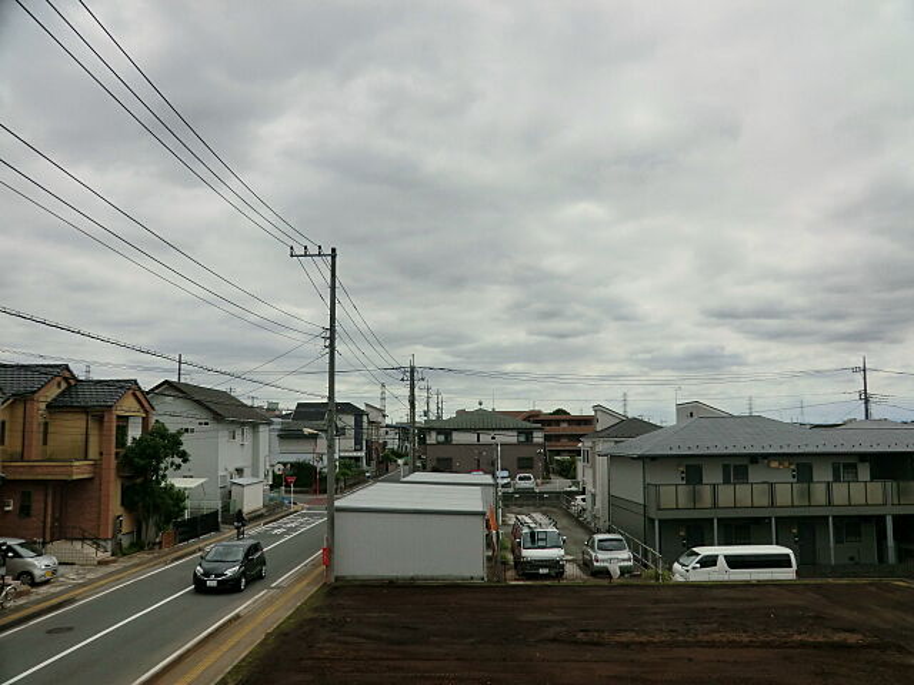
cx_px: 457
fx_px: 766
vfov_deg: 48.2
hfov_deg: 61.7
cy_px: 342
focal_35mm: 29
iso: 64
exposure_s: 1/400
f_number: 7.9
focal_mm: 5.2
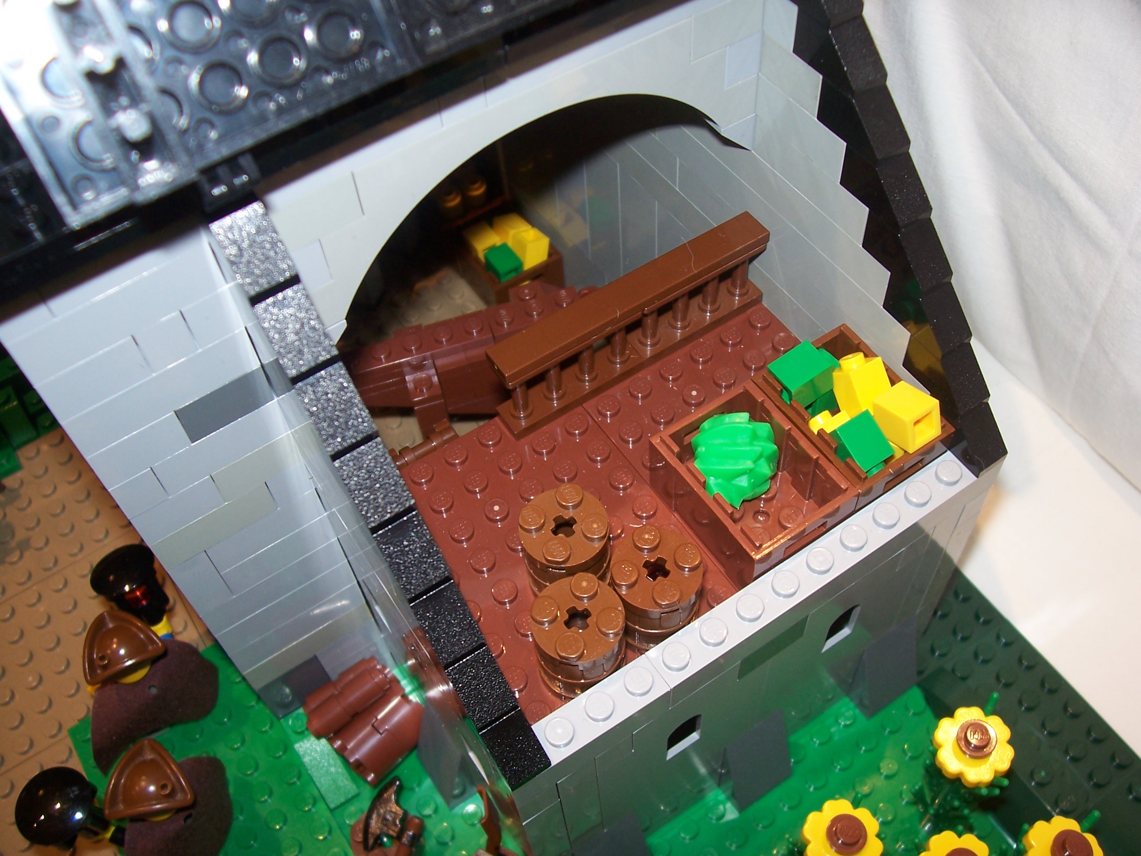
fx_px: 1121
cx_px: 570
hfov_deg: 54.0
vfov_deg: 41.8
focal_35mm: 34
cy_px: 428
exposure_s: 1/60
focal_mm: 5.6
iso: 80
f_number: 2.7
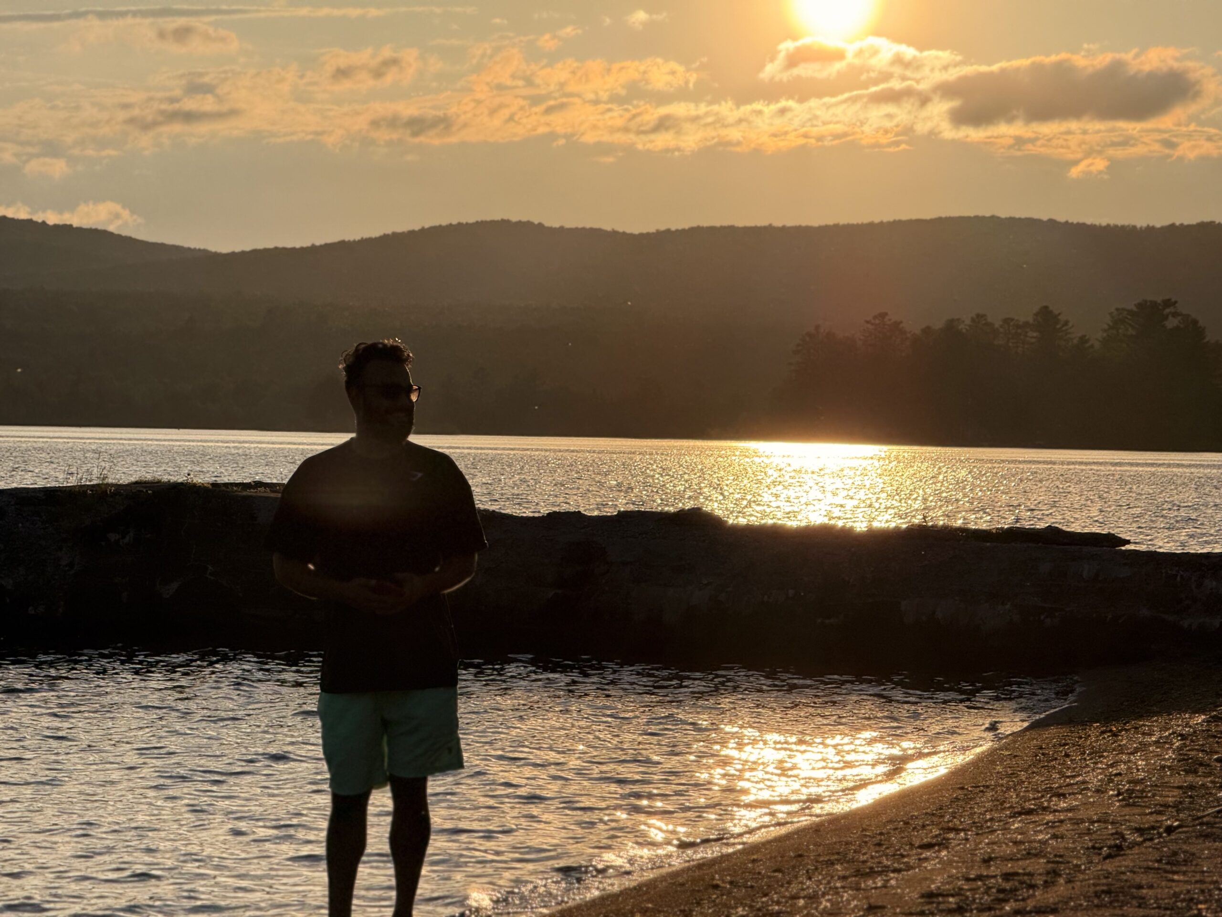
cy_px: 458
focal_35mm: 120
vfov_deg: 12.3
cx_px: 611
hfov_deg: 16.4
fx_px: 4236
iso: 50
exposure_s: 1/2817
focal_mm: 15.66
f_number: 2.8
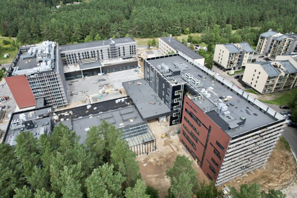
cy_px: 99
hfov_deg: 78.6
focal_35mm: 22
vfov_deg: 57.2
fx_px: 182
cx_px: 148
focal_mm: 8.38
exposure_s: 1/1500
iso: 130
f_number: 2.8
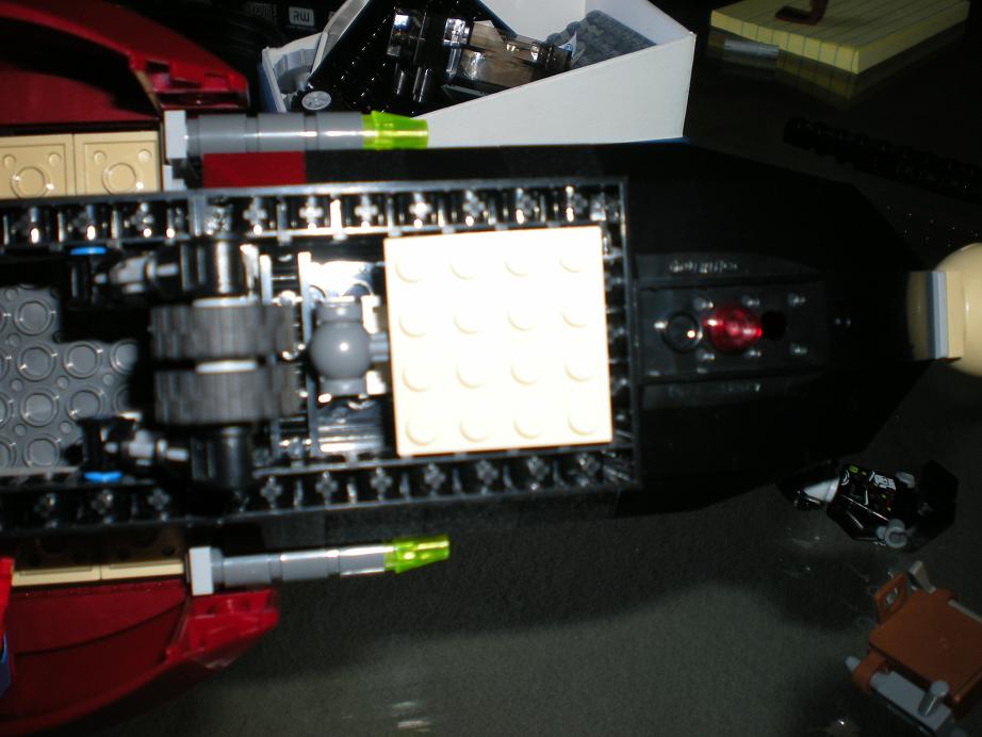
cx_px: 491
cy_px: 368
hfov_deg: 49.0
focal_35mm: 38
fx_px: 1078
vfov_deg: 37.7
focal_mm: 6.3
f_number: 3.1
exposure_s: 1/60
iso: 64
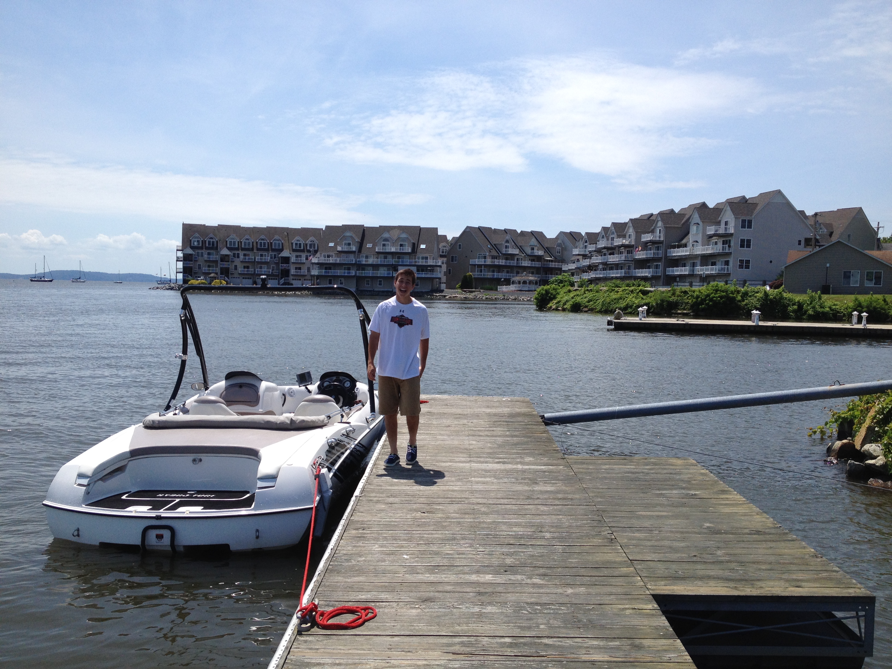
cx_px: 446
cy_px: 334
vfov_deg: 40.7
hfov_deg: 52.6
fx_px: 902
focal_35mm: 35
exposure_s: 1/2632
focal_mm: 4.28
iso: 50
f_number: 2.4
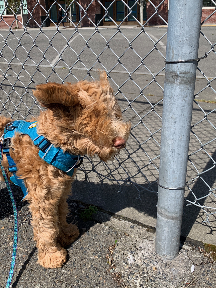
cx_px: 99
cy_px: 127
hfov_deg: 42.9
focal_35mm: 33
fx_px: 275
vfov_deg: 55.2
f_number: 1.8
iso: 25
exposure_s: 1/2364
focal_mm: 4.25
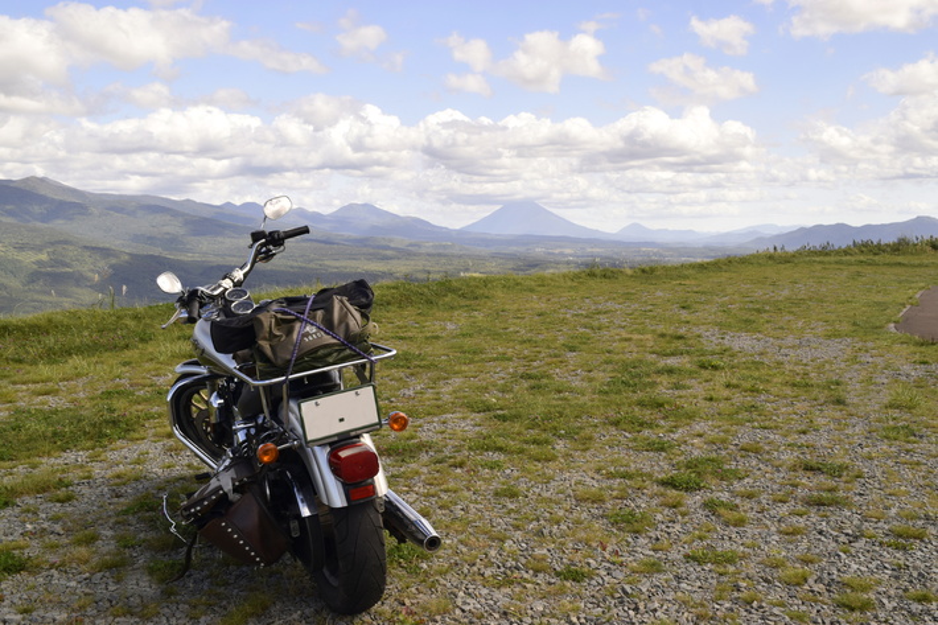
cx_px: 469
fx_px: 938
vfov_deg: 36.9
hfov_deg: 53.1
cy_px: 312
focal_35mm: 36
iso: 200
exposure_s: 1/60
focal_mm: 24
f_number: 11
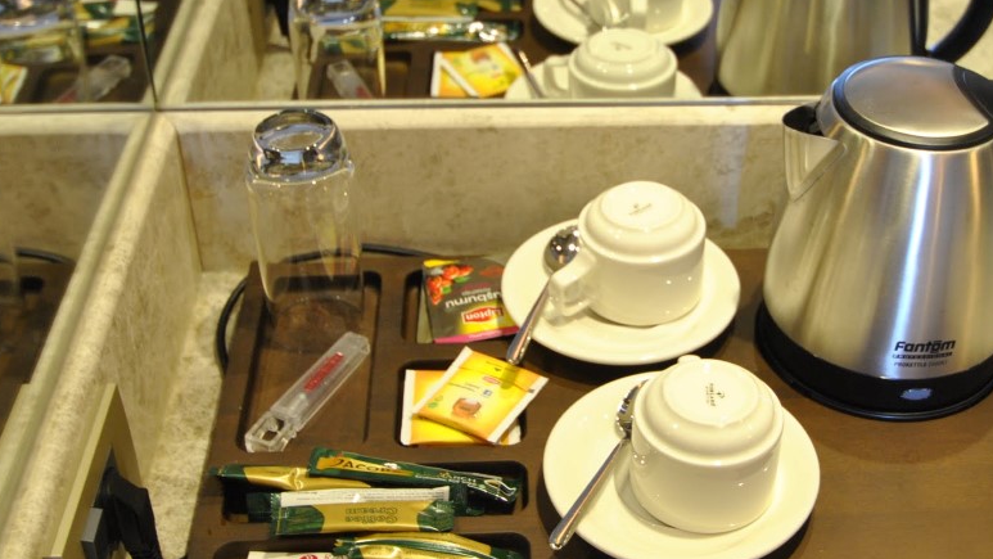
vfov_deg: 21.4
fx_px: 1475
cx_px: 615
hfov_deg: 37.0
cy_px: 234
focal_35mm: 56
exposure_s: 1/20
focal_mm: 24
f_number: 4.5
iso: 400
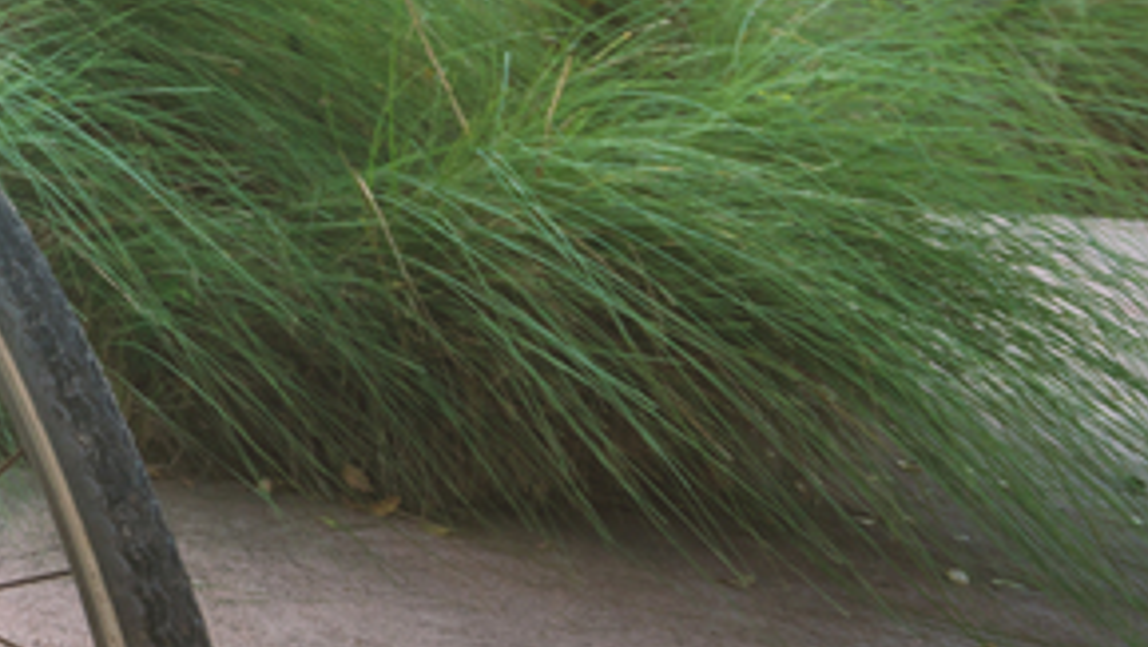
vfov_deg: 17.1
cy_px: -490
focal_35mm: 59
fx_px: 1797
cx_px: -816
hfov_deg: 23.1
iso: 250
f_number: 4.5
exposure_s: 1/250
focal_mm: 16
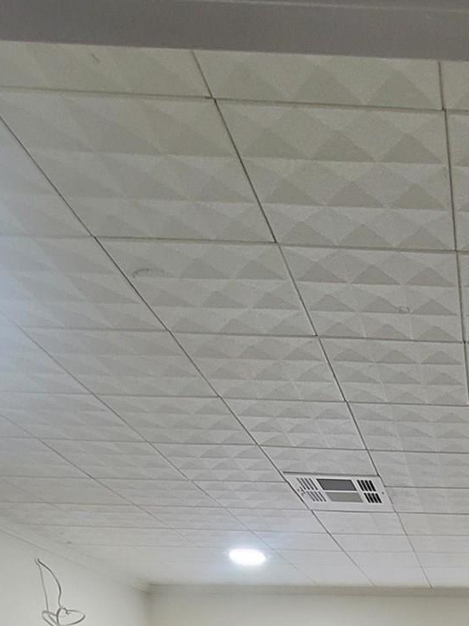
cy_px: 838
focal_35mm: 41
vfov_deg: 32.5
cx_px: 544
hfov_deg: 30.5
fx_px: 741
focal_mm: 2.2
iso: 250
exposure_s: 1/60
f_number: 2.2
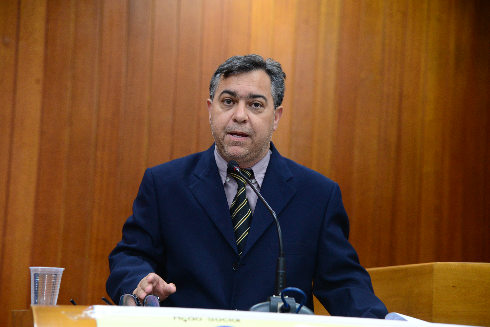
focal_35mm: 112
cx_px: 245
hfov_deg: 18.3
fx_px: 1525
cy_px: 164
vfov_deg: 12.2
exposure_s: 1/60
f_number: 4.5
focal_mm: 112
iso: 2500
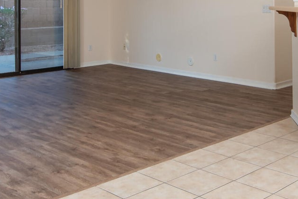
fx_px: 439
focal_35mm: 53
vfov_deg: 24.4
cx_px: 234
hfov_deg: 36.3
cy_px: 0
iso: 200
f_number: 11
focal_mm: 14
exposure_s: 1/25
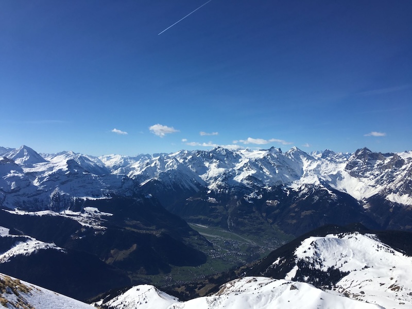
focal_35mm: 29
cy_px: 154
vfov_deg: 48.2
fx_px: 345
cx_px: 206
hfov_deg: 61.7
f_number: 2.2
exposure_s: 1/4049
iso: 25
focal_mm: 4.15
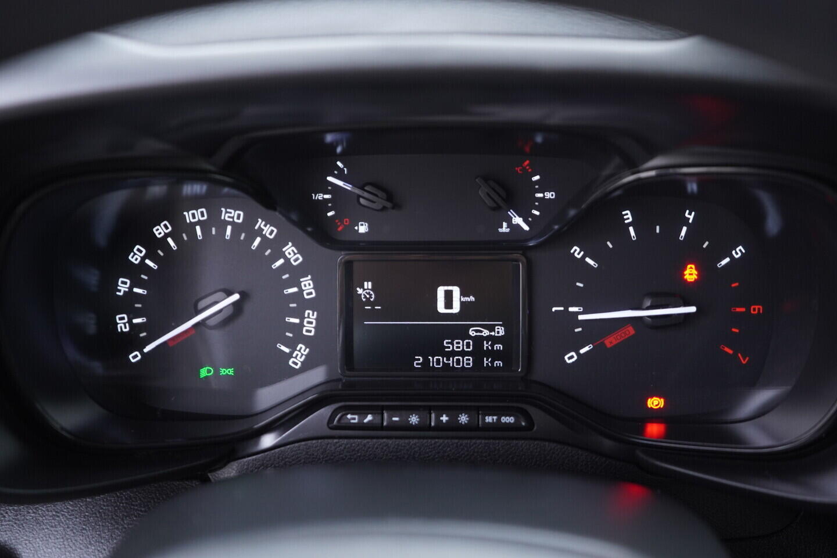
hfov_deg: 53.1
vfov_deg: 36.9
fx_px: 837
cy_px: 279
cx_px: 418
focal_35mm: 36
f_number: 2.8
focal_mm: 24
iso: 500
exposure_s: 1/40
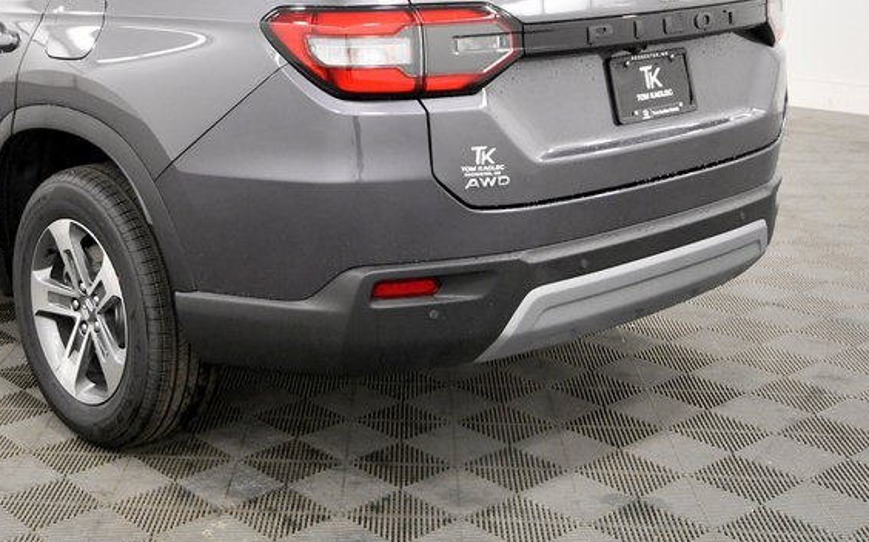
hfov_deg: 39.5
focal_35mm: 50
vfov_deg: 25.3
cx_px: 251
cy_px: 104
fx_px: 1184
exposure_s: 1/125
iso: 1600
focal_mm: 18
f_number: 5.3
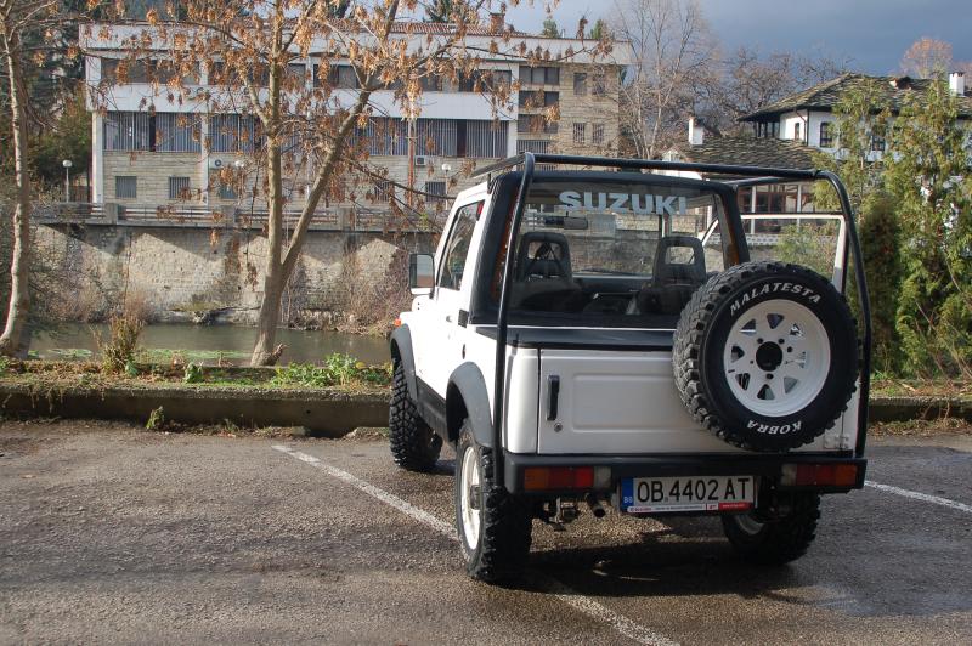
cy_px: 323
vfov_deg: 34.2
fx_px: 1052
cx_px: 486
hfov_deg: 49.6
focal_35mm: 39
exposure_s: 1/250
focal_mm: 26
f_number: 10
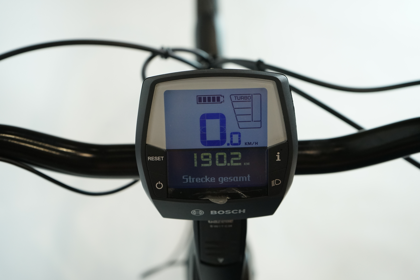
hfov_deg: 42.7
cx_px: 210
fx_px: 537
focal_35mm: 46
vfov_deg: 29.2
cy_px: 140
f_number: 5.6
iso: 1600
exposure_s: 1/200
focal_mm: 46
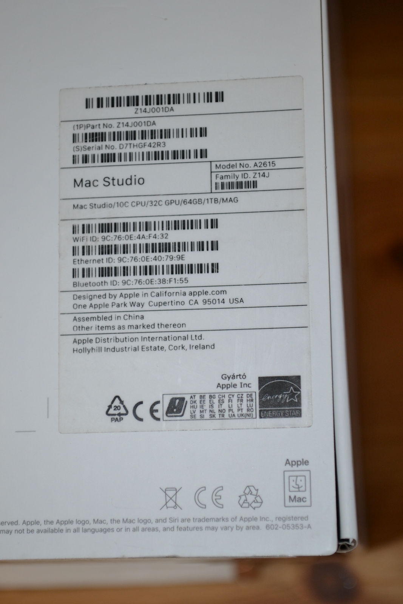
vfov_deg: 24.6
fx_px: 1385
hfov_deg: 16.6
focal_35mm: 82
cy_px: 302
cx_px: 202
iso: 320
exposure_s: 1/60
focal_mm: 55
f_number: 5.6
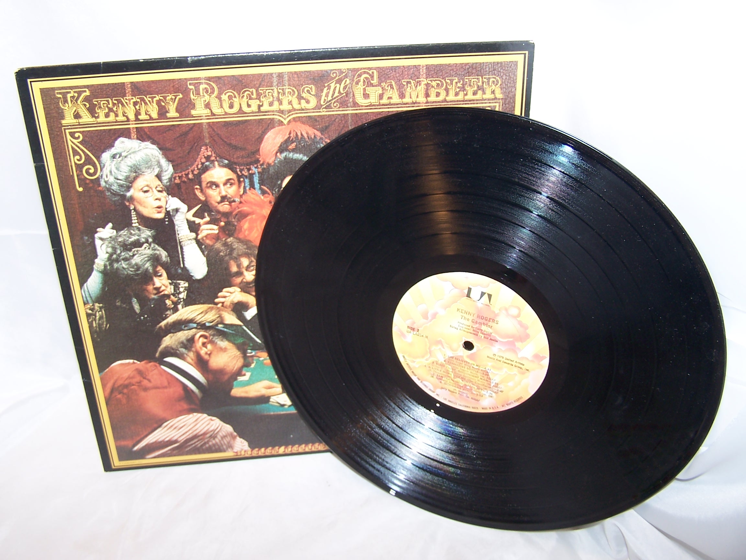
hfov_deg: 49.0
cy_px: 280
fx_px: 819
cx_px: 373
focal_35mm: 38
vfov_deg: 37.7
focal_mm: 6.3
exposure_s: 1/60
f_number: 2.8
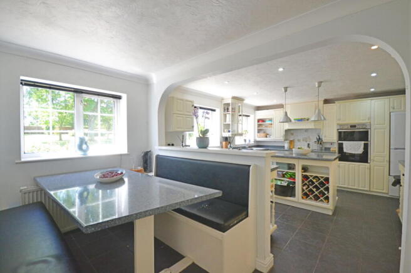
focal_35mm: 15
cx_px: 206
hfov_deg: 100.4
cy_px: 136
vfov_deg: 77.3
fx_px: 171
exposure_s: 1/200
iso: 800
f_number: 4
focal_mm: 10
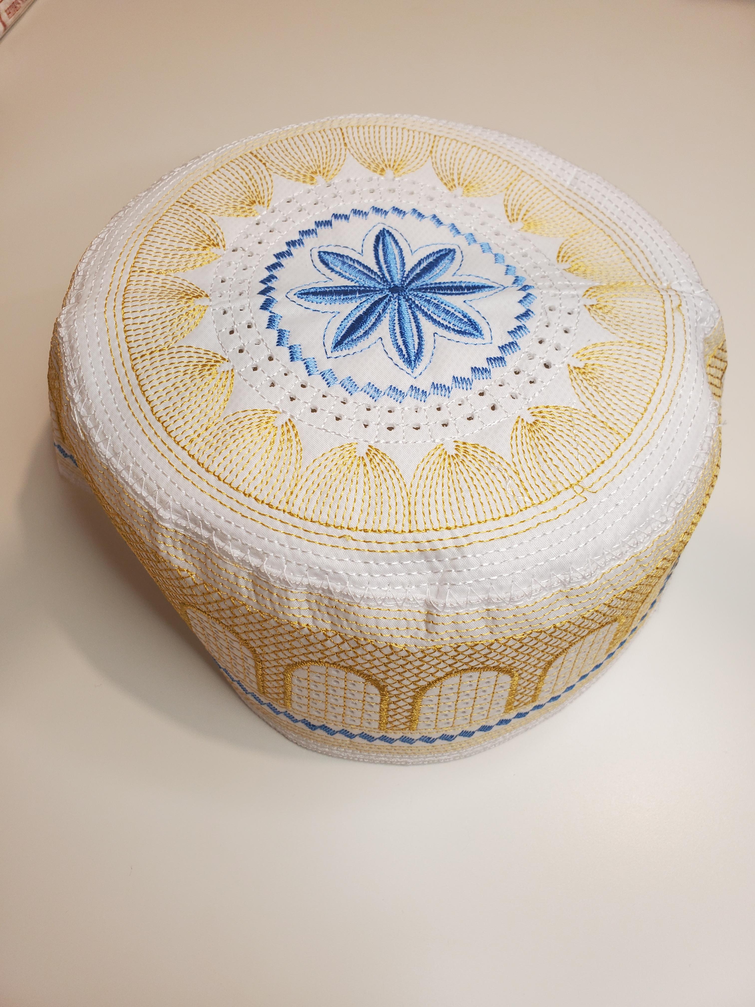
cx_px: 378
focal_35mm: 26
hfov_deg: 53.1
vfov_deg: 67.3
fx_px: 756
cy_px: 504
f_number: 2.4
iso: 100
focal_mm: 4.3
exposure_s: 1/120
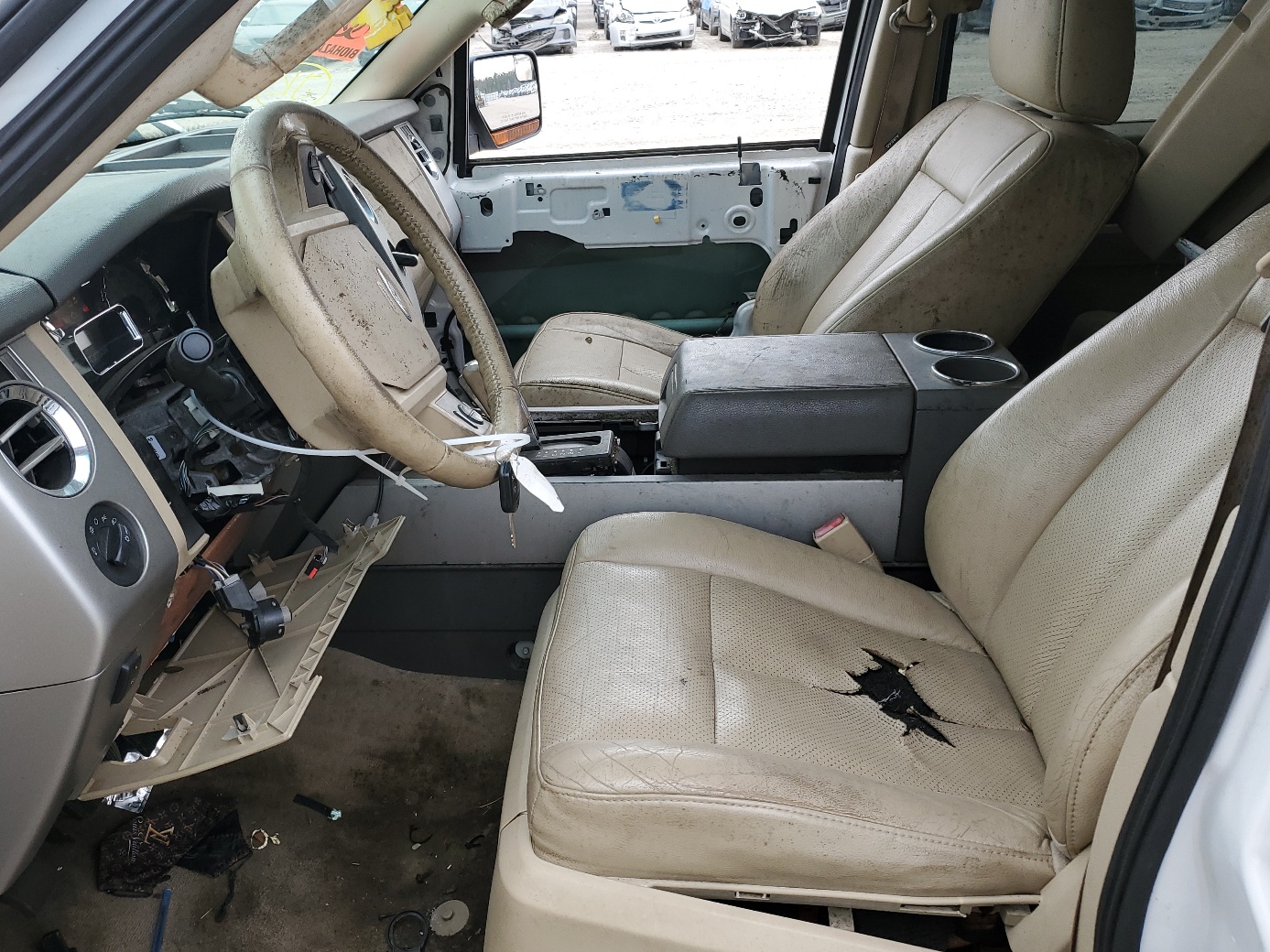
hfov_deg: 59.9
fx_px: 1101
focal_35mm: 30
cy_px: 434
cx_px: 599
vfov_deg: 46.7
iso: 50
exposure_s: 1/303
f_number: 1.5
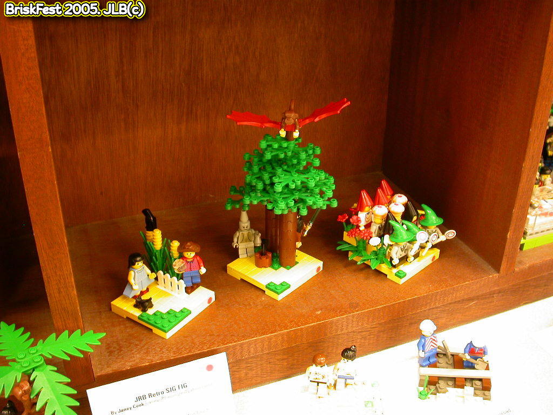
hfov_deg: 49.0
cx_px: 276
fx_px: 607
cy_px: 208
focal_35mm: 38
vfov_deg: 37.7
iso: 100
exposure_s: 1/2.1
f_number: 2.6
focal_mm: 7.85
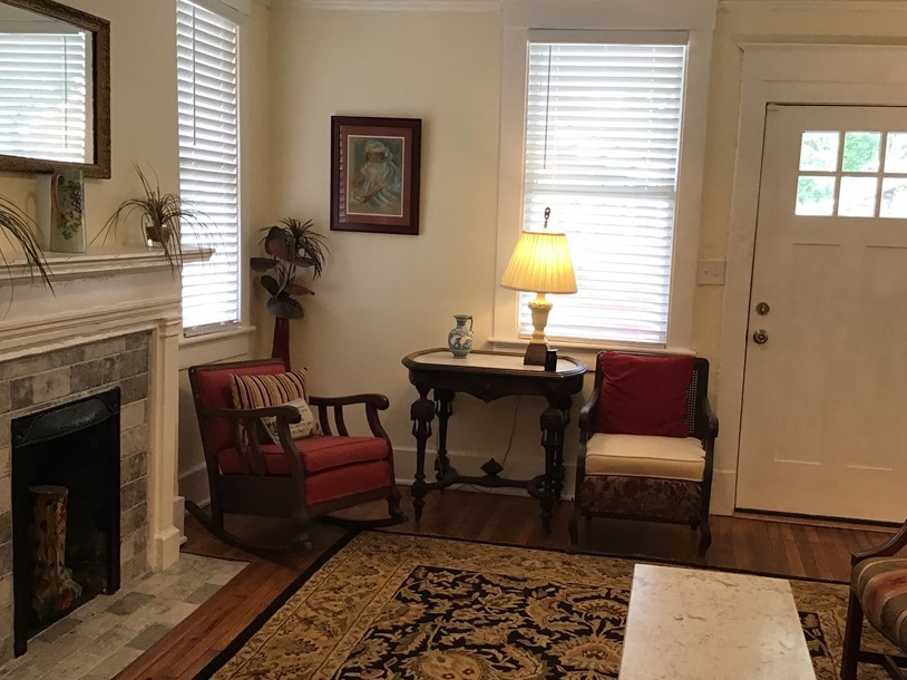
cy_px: 369
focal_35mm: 39
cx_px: 494
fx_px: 1022
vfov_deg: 36.8
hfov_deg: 47.8
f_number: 2.4
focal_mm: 3.3
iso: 50
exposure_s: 1/30
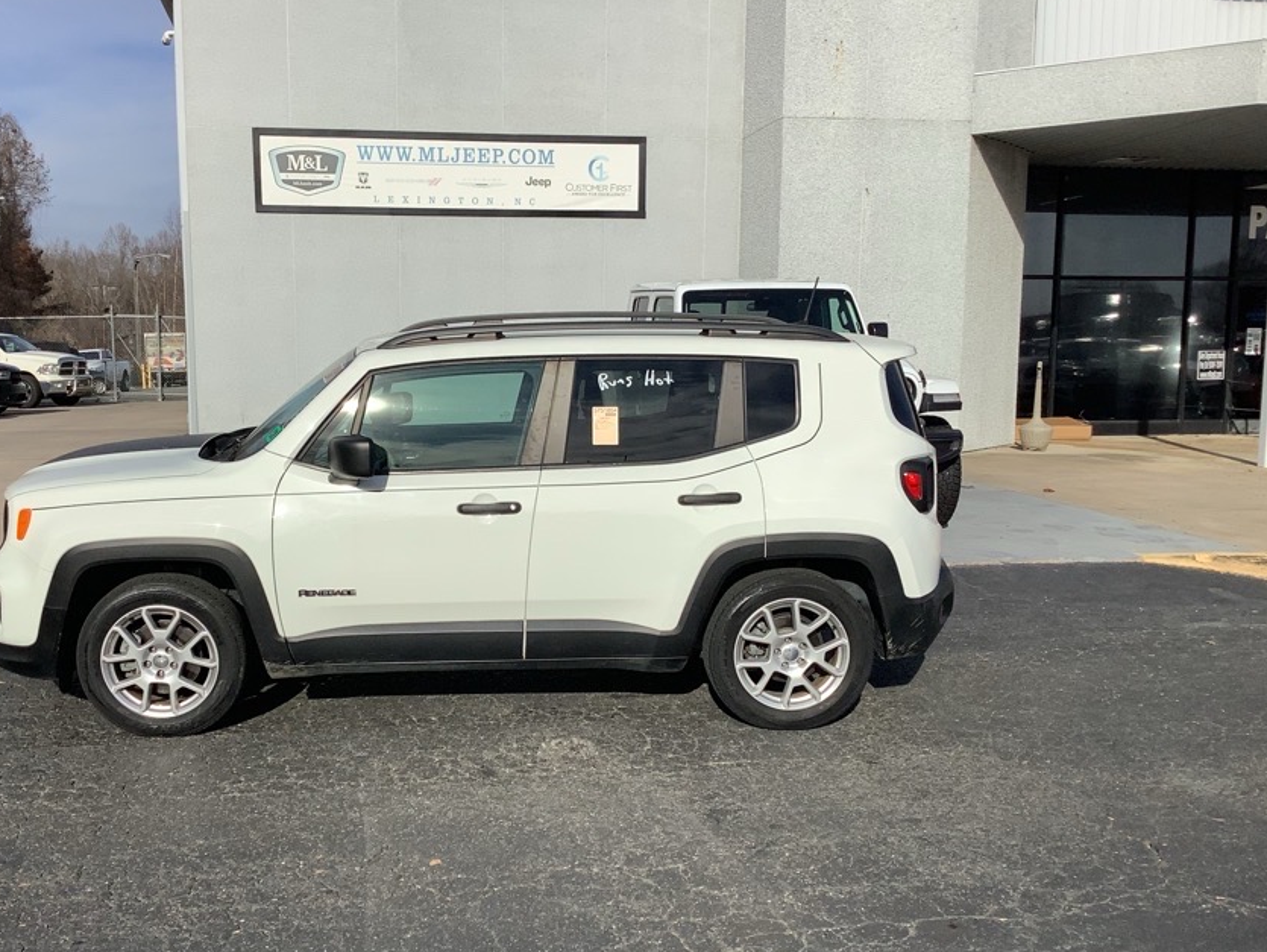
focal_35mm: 38
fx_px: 1391
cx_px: 527
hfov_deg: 48.7
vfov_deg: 37.7
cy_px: 548
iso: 25
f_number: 2.4
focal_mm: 3.3
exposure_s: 1/2717
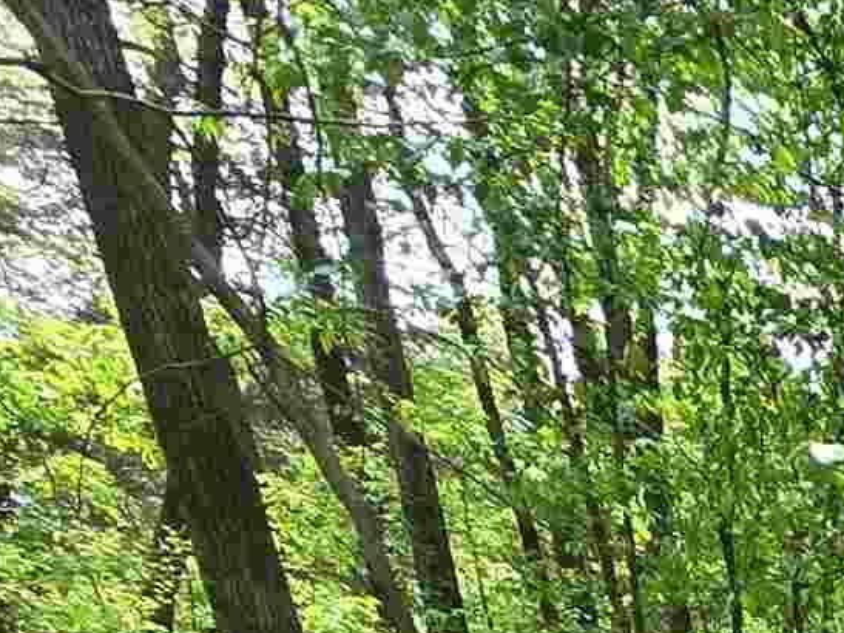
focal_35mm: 73
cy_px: 1569
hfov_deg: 15.2
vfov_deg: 13.7
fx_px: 1779
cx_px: 2018
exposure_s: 1/298
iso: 50
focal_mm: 2.2
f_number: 2.2
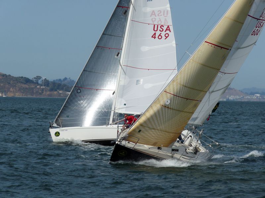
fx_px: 2189
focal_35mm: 286
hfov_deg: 6.9
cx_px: 132
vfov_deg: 5.2
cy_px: 99
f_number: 6.3
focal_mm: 50.8
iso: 100
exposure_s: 1/1000
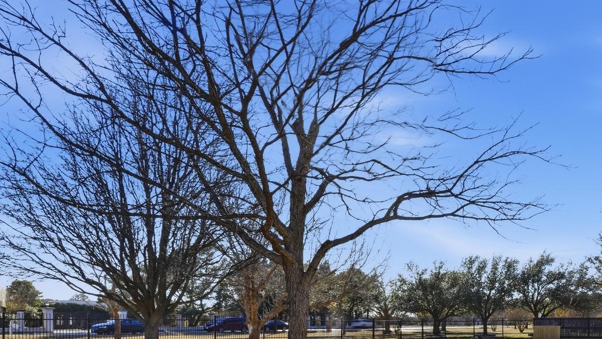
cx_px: 493
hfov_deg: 58.7
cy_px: 324
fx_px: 479
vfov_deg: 35.9
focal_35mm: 30
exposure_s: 1/3200
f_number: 22
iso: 200
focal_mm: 16
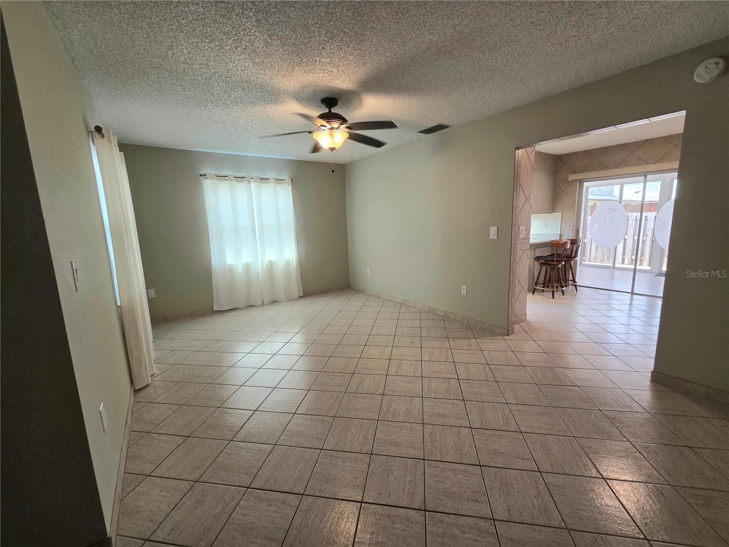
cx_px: 364
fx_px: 274
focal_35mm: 13
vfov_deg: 89.9
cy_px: 274
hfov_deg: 106.2
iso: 80
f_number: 2.2
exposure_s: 1/40
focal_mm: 2.2
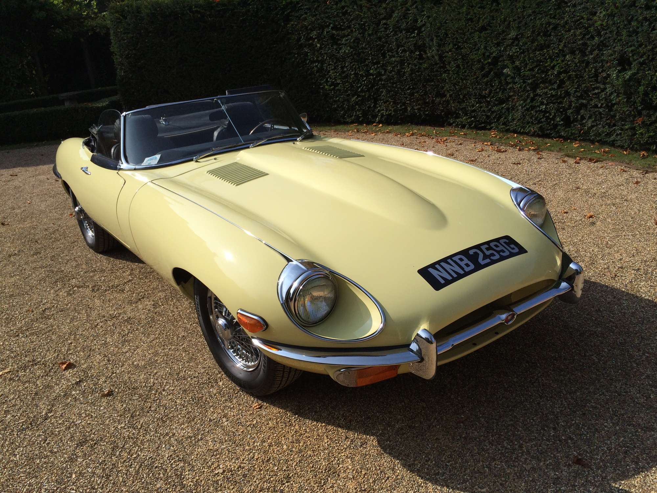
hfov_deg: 60.0
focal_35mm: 30
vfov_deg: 46.8
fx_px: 569
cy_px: 246
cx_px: 328
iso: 40
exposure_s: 1/4115
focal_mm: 4.12
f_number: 2.2
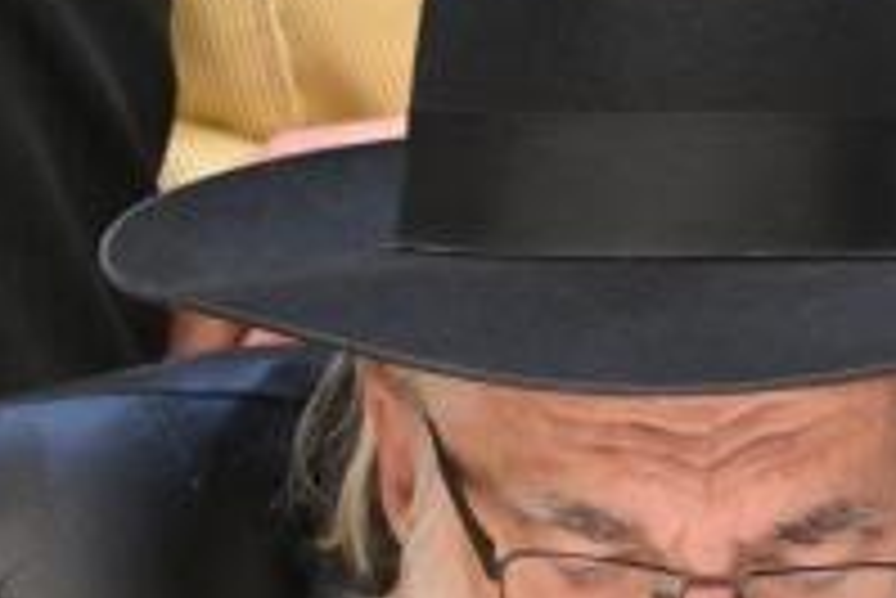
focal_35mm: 443
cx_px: 919
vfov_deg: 3.1
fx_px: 11033
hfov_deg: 4.6
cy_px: 605
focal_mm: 86
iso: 640
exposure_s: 1/200
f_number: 4
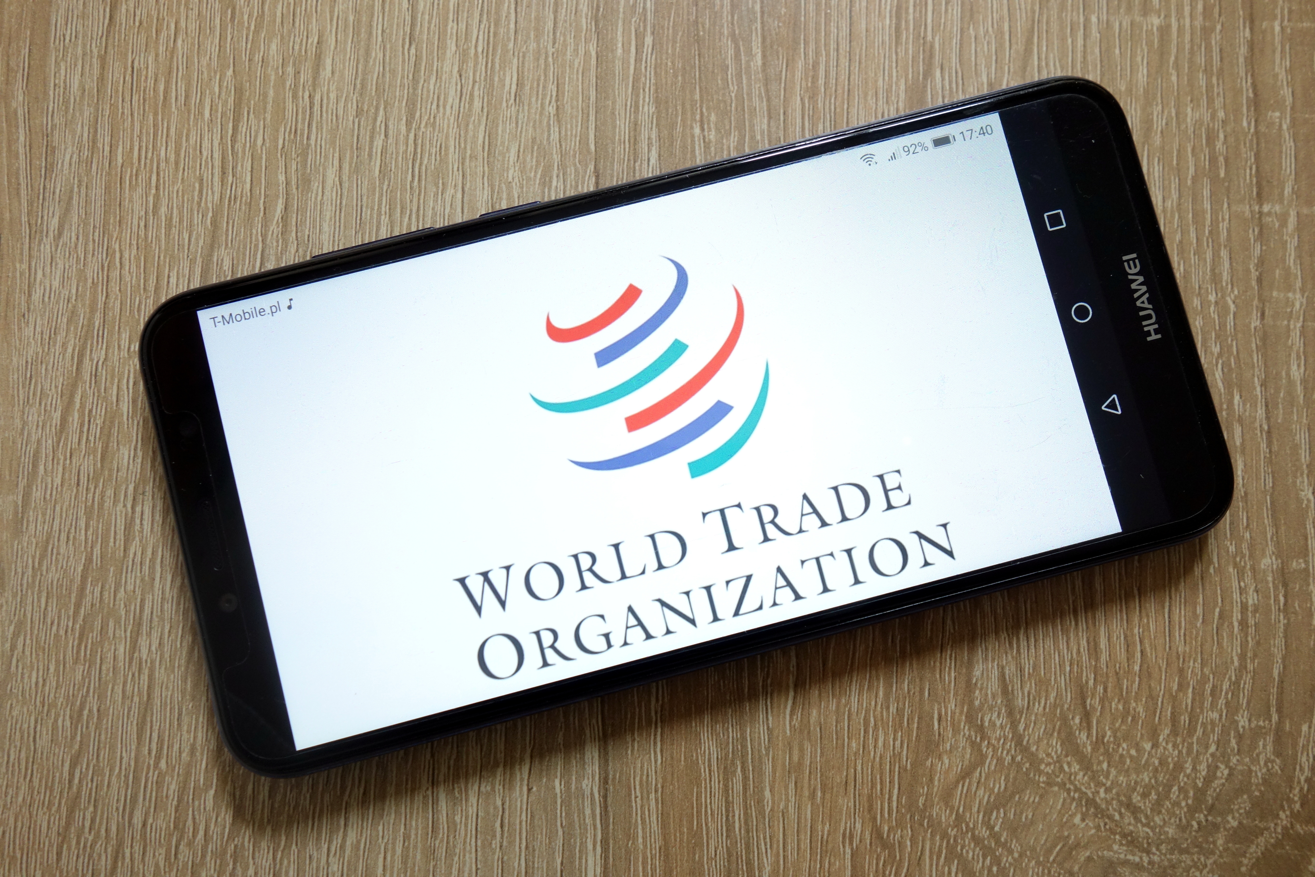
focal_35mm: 28
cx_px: 658
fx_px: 1023
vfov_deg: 46.4
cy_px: 438
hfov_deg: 65.5
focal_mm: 10.4
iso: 400
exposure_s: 1/60
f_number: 4
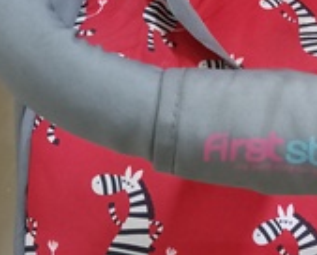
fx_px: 668
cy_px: 71
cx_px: 275
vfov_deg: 21.5
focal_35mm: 71
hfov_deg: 26.0
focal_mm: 3.98
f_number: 1.8
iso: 1250
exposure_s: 1/15
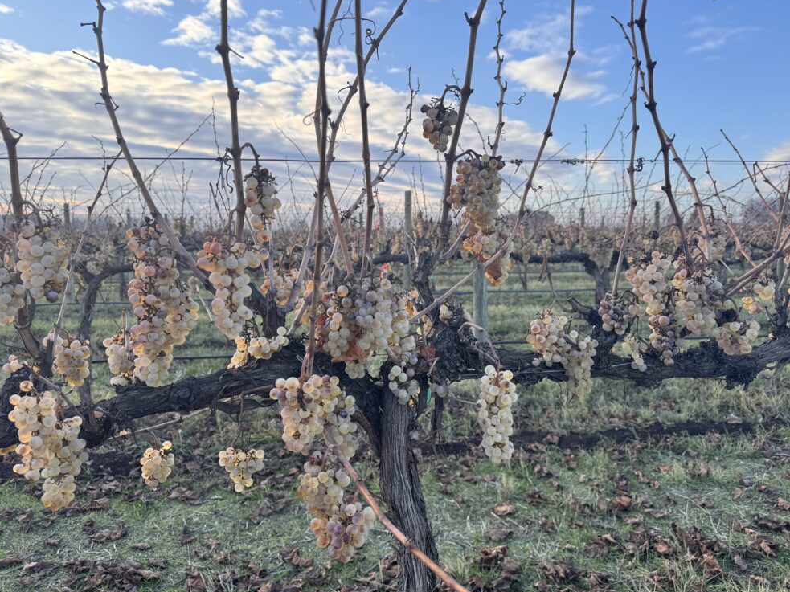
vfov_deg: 54.9
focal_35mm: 25
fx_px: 570
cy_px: 289
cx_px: 405
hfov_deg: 69.4
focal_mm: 6.76
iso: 80
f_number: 1.78
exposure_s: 1/491
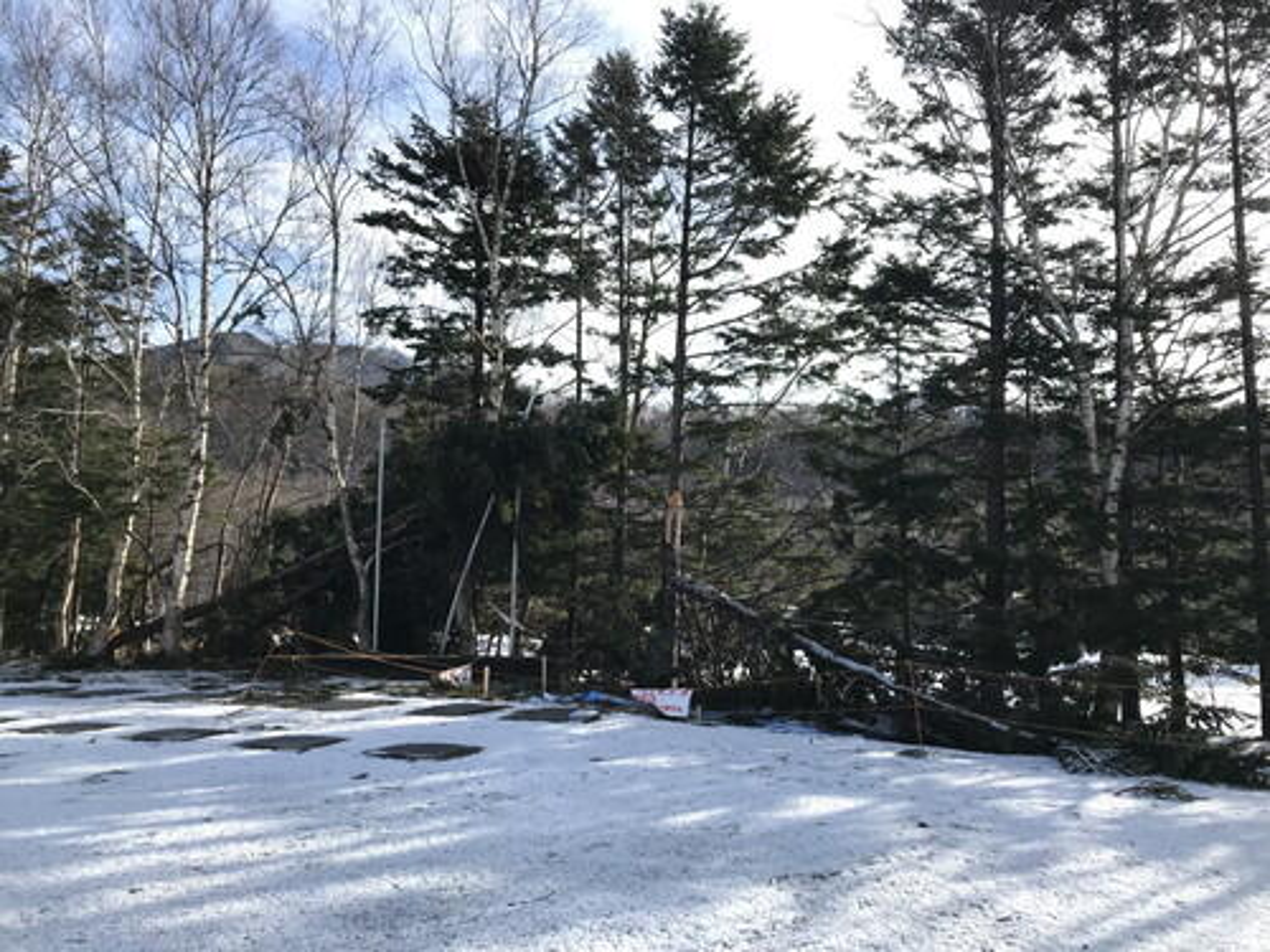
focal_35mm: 28
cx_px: 635
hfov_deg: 63.4
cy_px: 476
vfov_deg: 49.7
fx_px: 1027
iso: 20
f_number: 1.8
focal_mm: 3.99
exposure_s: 1/987
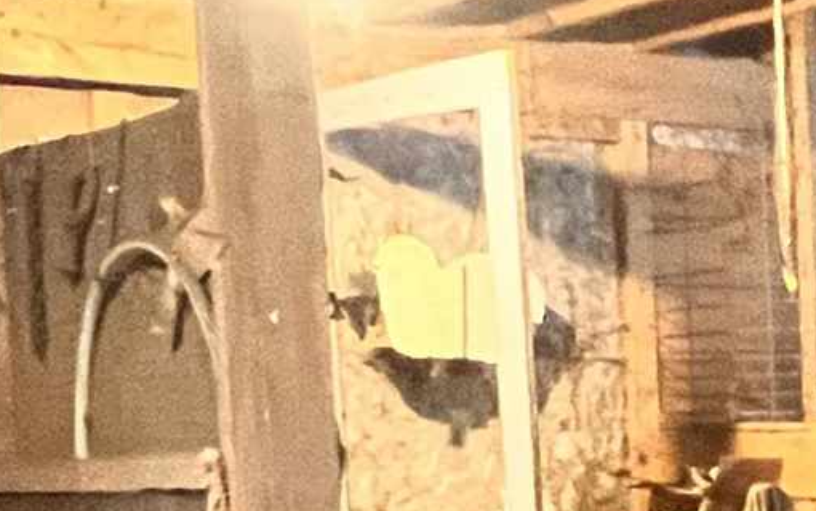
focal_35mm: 83
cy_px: 529
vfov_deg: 15.4
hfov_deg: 22.6
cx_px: 1016
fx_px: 1846
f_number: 1.8
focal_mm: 1.57
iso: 1000
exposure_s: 1/30
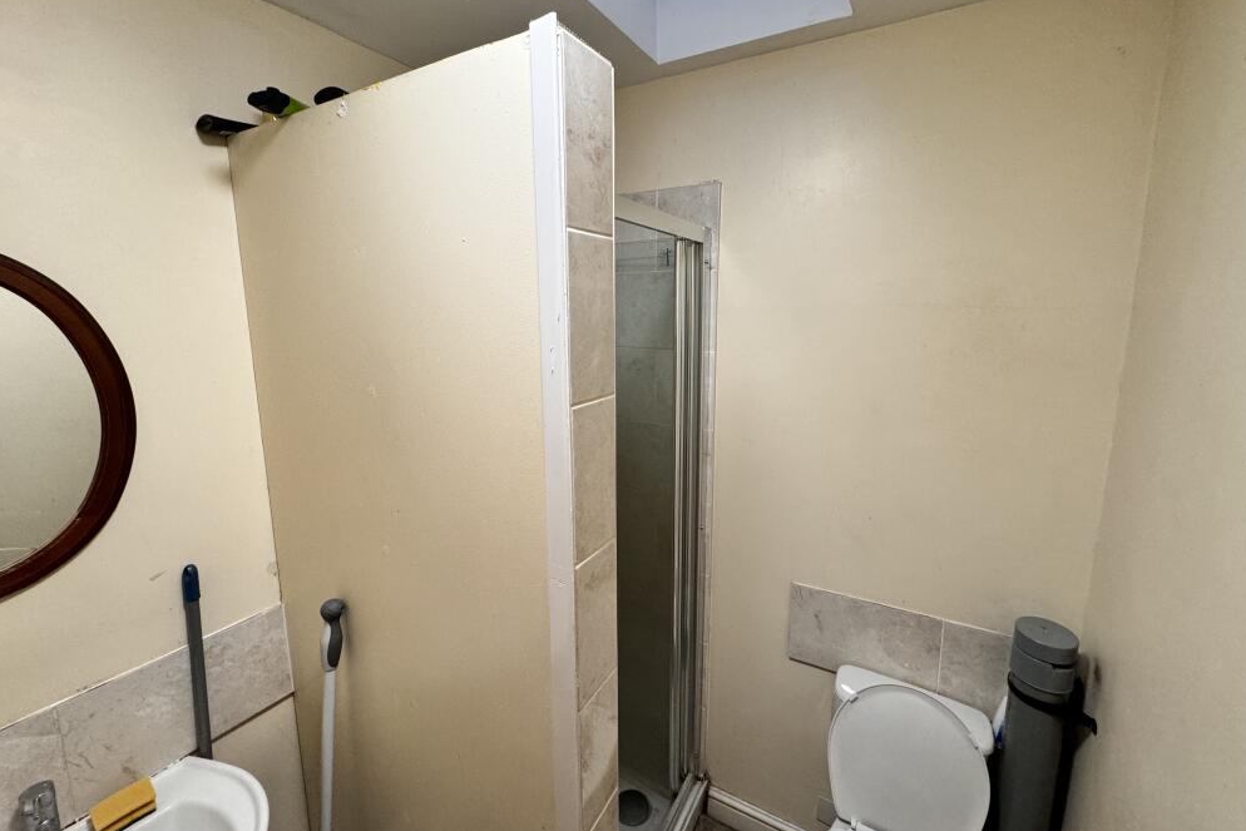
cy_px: 387
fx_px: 519
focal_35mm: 15
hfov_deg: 100.4
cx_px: 620
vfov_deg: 77.2
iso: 200
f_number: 2.2
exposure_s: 1/100
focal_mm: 2.22
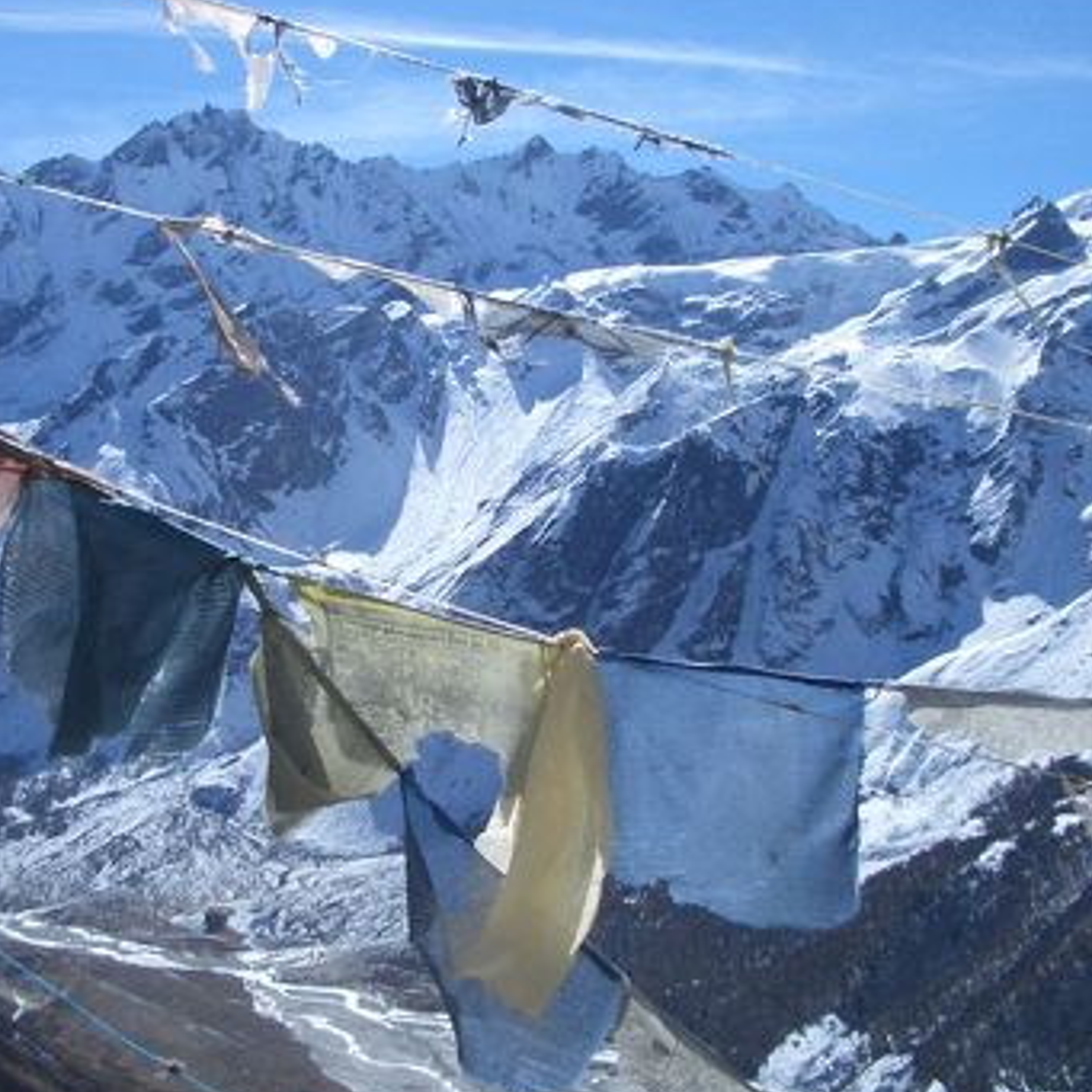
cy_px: 428
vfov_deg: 29.0
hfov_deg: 28.9
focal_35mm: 59
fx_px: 2106
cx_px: 394
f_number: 4.3
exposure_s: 1/2000
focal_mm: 5.8
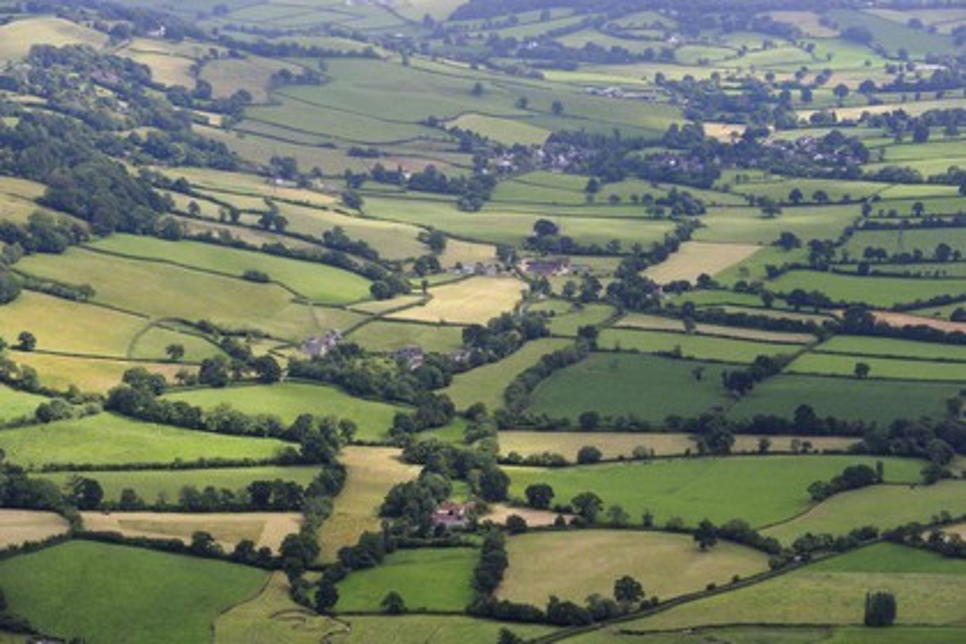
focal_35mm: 105
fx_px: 2817
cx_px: 483
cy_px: 322
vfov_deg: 13.0
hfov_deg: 19.5
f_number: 7.1
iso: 400
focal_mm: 105
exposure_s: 1/800
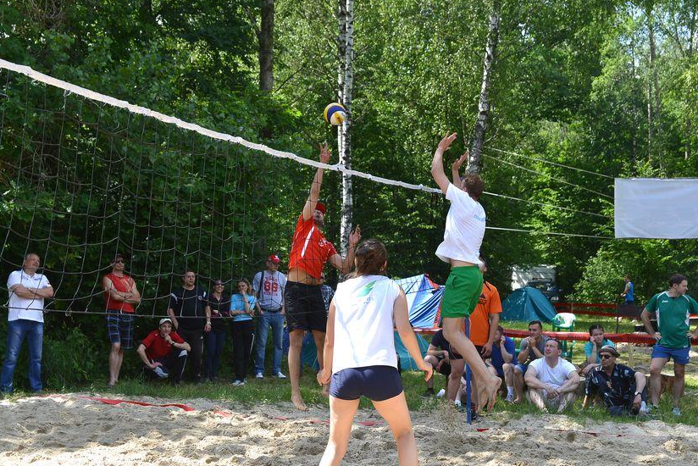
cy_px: 231
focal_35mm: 53
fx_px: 1028
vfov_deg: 25.5
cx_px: 353
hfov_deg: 37.5
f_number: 8
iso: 500
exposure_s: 1/800
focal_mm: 52
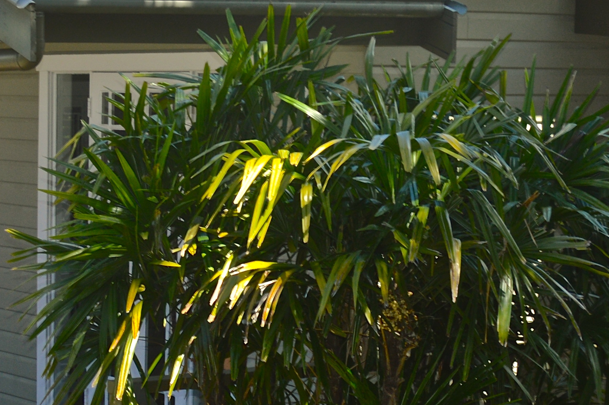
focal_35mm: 117
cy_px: 340
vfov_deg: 11.6
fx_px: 1977
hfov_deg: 16.7
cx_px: -142
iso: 100
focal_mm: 22
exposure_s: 1/200
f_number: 5.6
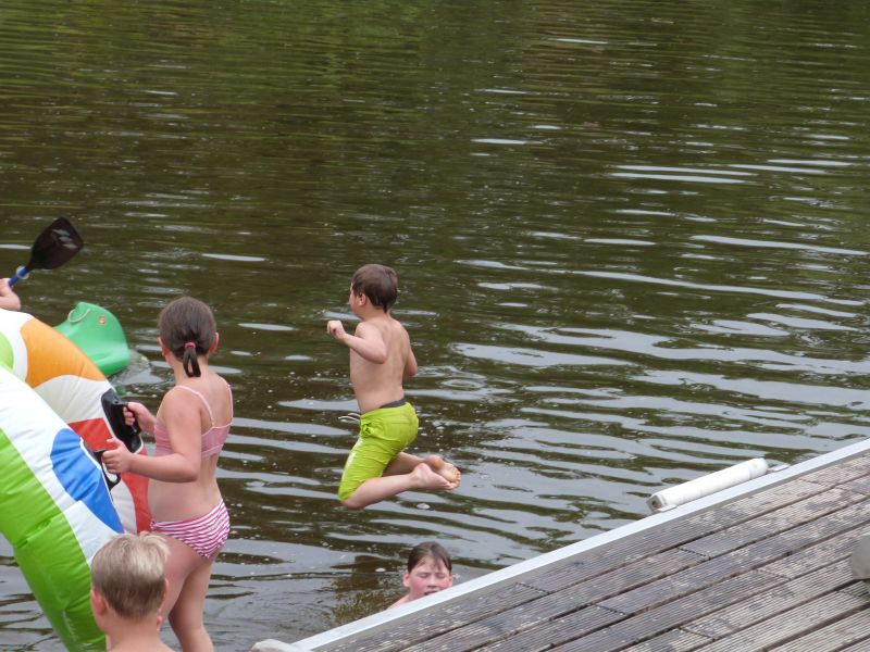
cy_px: 326
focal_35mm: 122
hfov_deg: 16.1
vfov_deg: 12.1
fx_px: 3066
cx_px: 435
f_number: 4
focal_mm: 21.9
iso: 125
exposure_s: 1/320
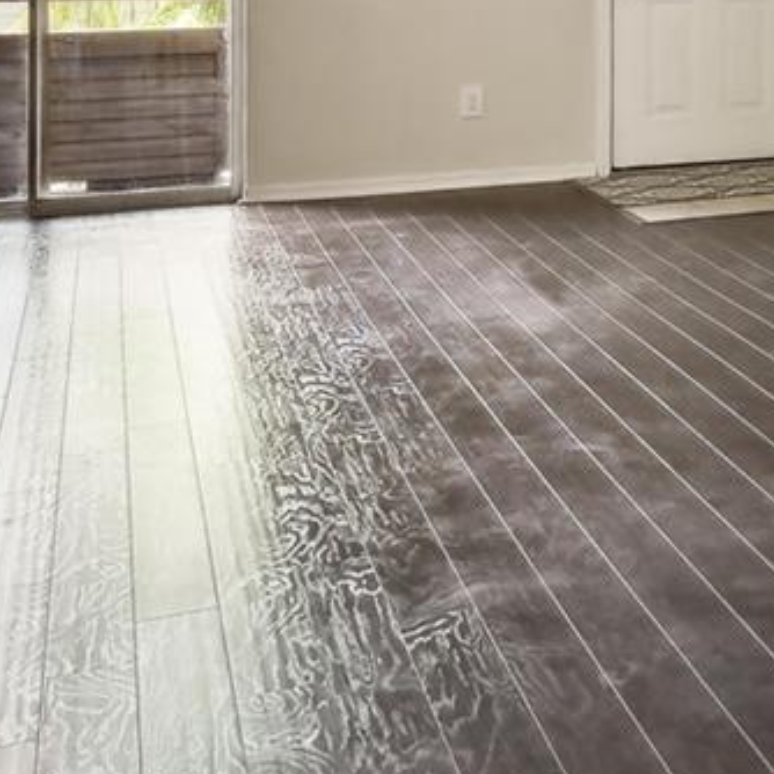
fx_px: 1543
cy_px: -127
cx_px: 971
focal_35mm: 61
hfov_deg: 24.9
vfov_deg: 25.6
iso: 100
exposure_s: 1/8
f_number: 7.1
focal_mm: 10
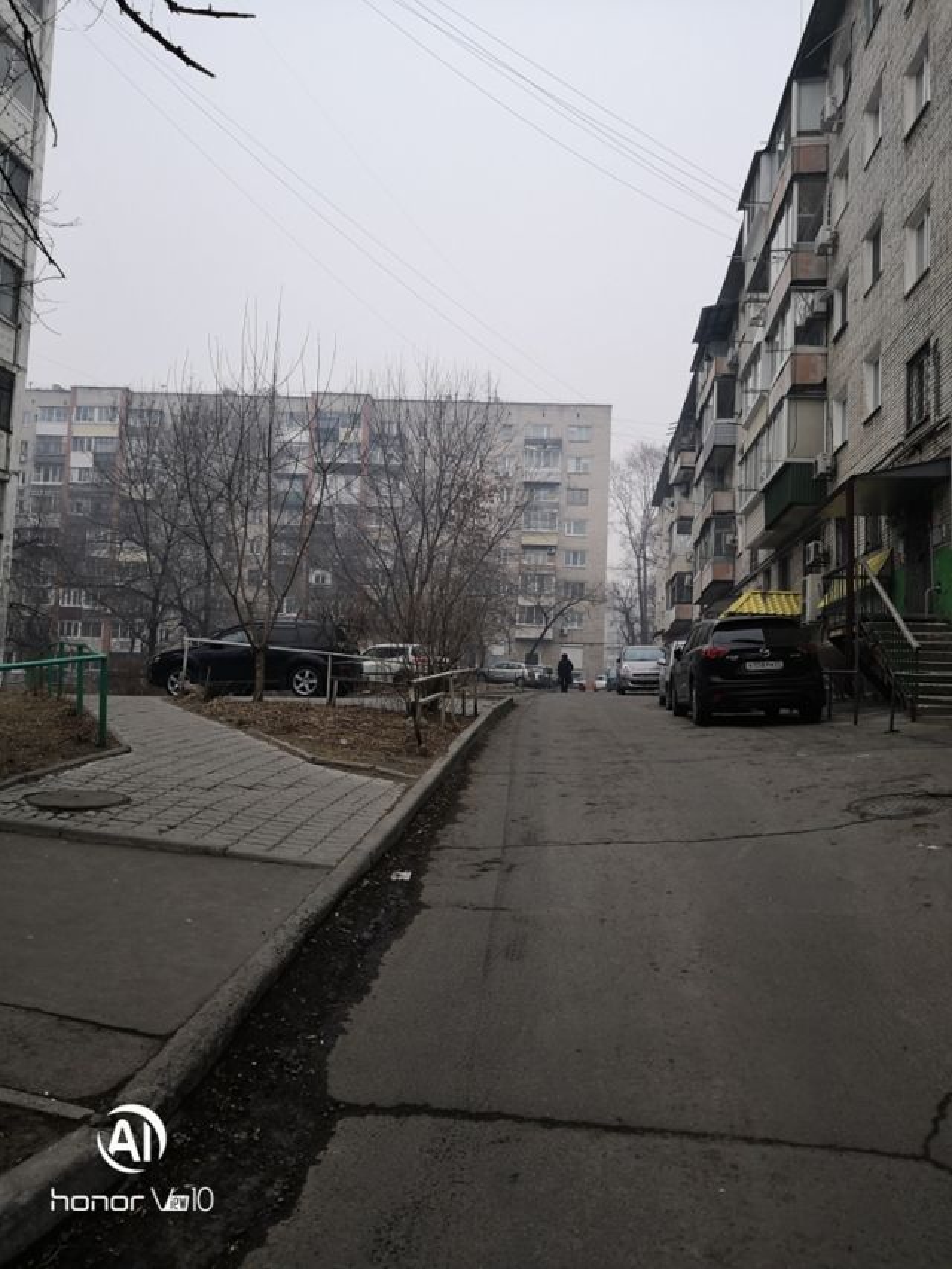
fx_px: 990
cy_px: 634
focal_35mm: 27
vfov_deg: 65.3
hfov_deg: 51.4
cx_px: 476
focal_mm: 3.95
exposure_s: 1/100
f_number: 1.8
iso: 50
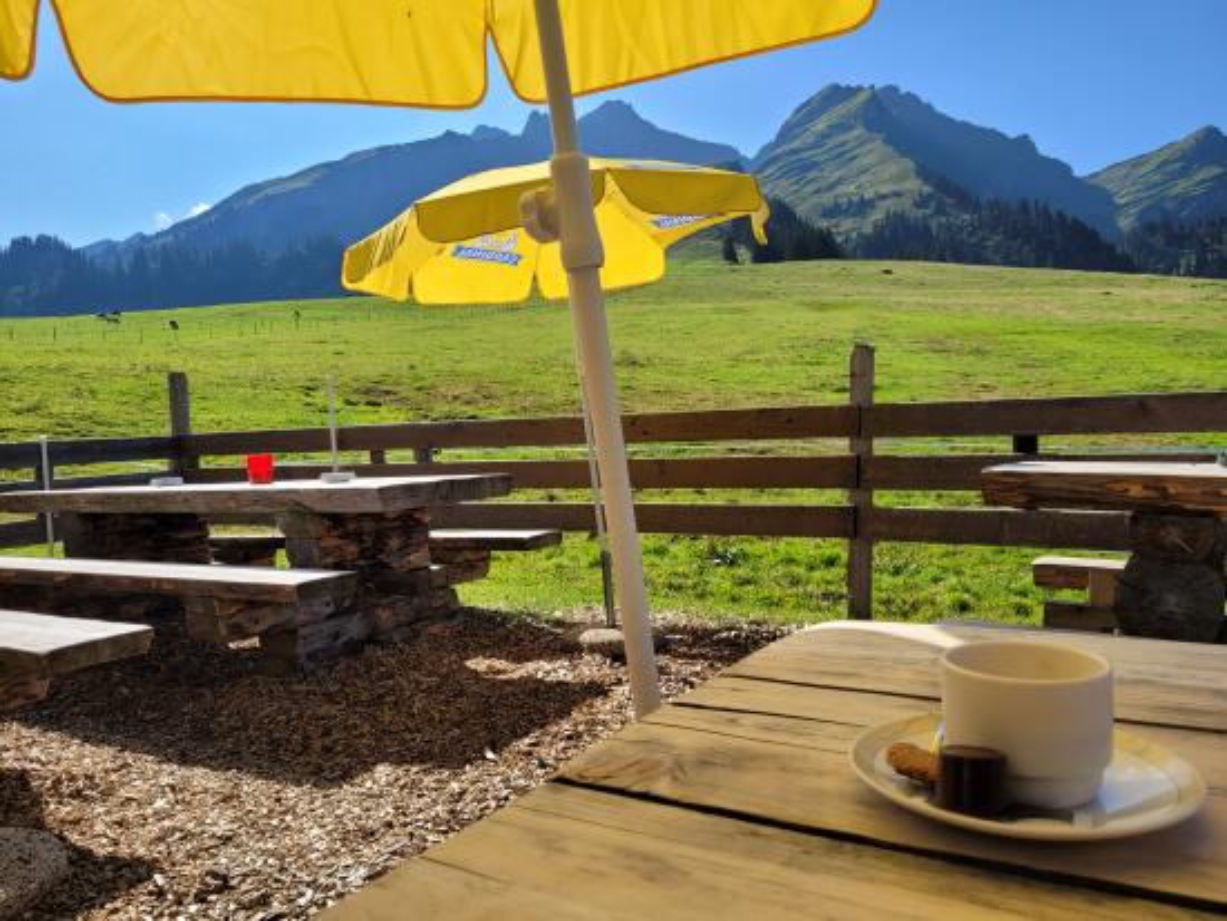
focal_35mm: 26
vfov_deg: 53.1
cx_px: 614
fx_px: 922
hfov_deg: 67.3
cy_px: 460
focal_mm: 5.4
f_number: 1.8
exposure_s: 1/2664
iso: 40
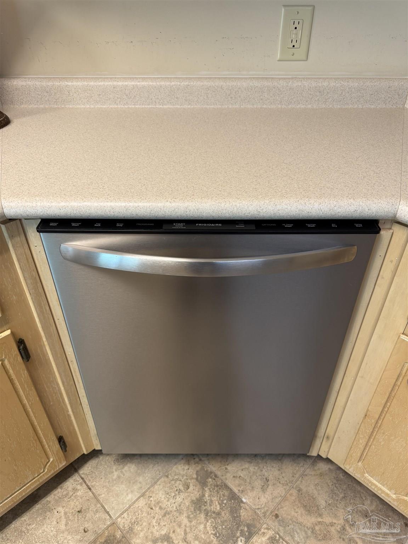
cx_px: 204
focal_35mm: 24
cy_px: 272
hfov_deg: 56.8
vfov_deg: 71.6
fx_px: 377
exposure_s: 1/60
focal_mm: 6.76
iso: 125
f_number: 1.78
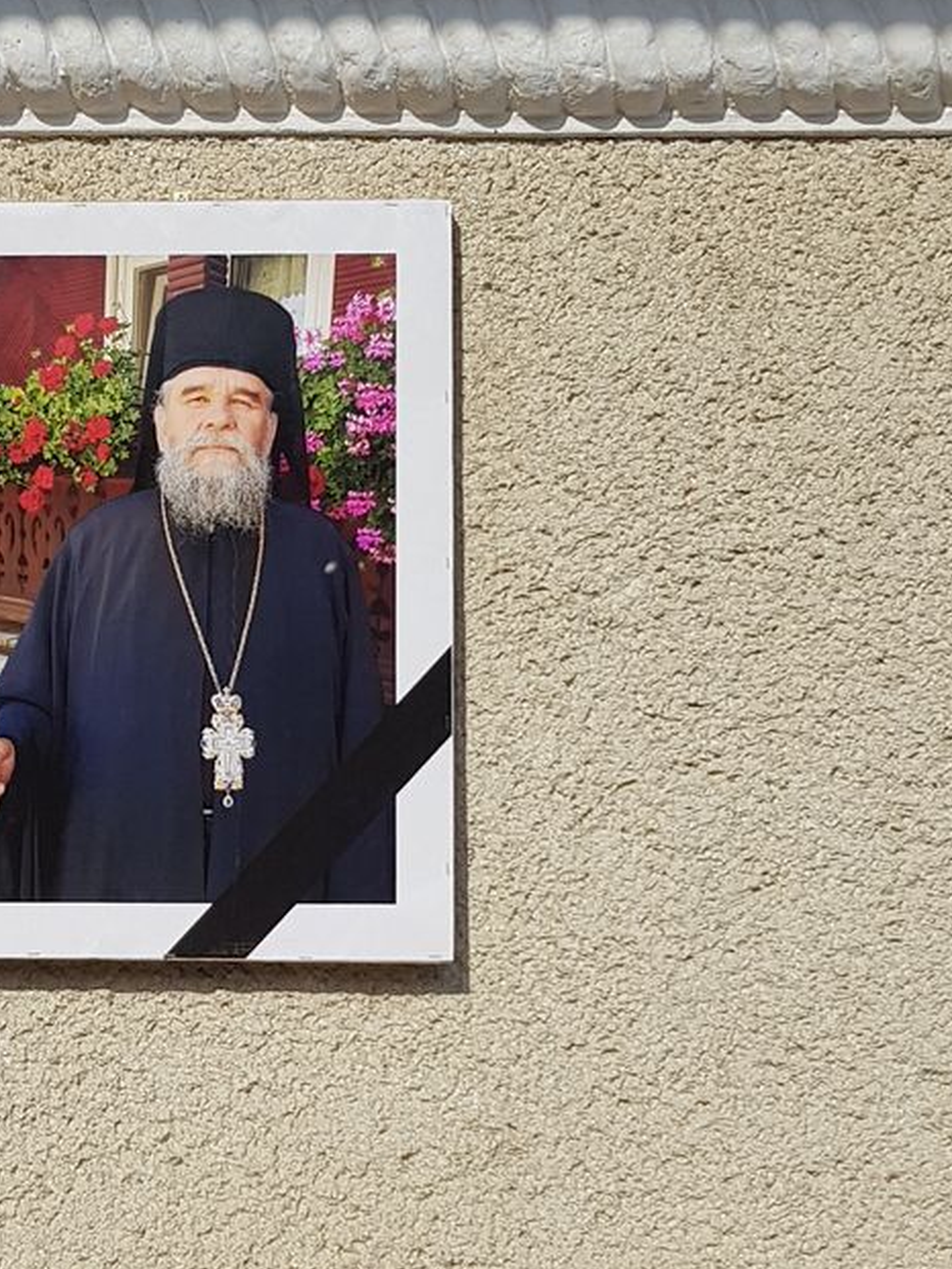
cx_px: 135
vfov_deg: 28.9
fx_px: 2456
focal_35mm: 67
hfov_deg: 21.5
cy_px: 705
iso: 40
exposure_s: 1/3984
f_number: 1.7
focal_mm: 4.2
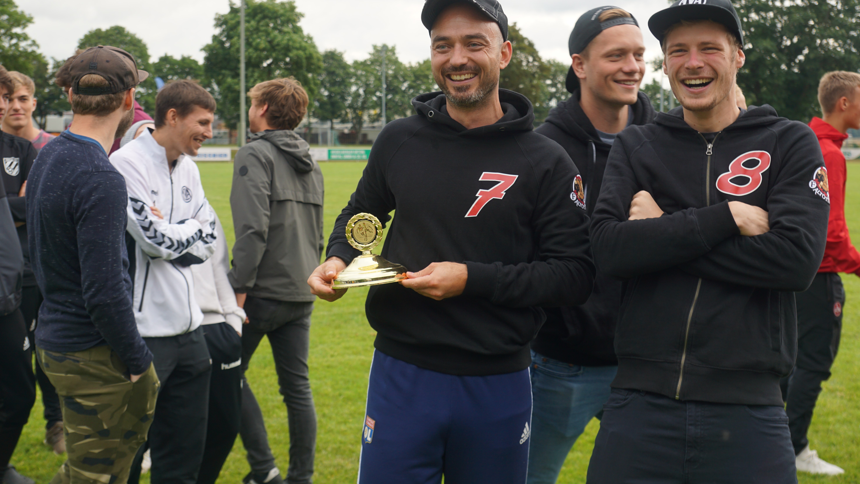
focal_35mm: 48
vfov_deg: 24.9
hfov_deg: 42.9
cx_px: 433
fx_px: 1095
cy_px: 196
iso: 100
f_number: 4
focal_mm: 30
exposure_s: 1/160
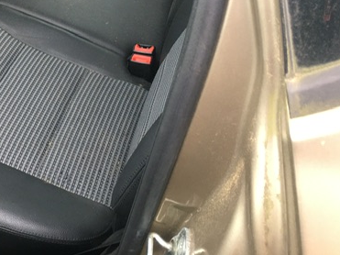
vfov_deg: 28.3
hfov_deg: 36.7
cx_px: 60
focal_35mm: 50
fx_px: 491
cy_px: 39
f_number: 2.2
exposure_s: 1/33
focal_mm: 4.15
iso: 64
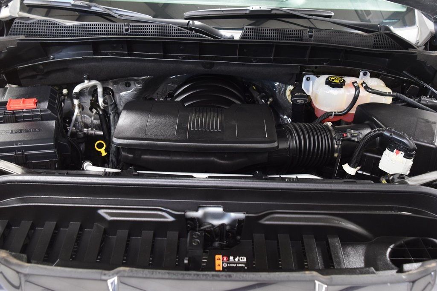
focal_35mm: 36
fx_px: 437
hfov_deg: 53.1
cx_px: 218
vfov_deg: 36.9
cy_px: 146
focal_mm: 24
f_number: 4.5
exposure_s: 1/15
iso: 1600
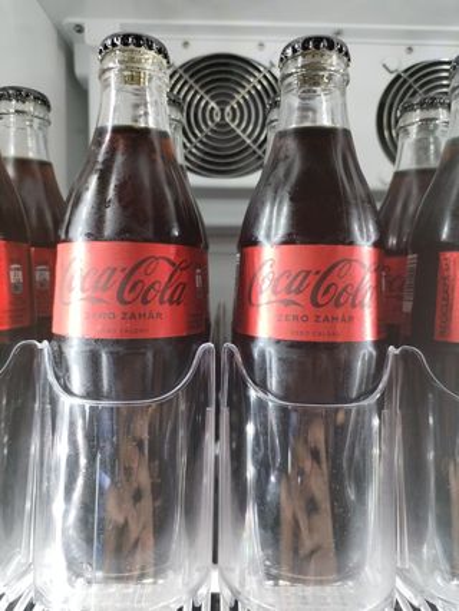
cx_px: 230
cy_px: 306
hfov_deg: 53.1
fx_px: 459
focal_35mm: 26
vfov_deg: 67.3
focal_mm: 4.75
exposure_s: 1/33.3
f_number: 1.8
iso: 258
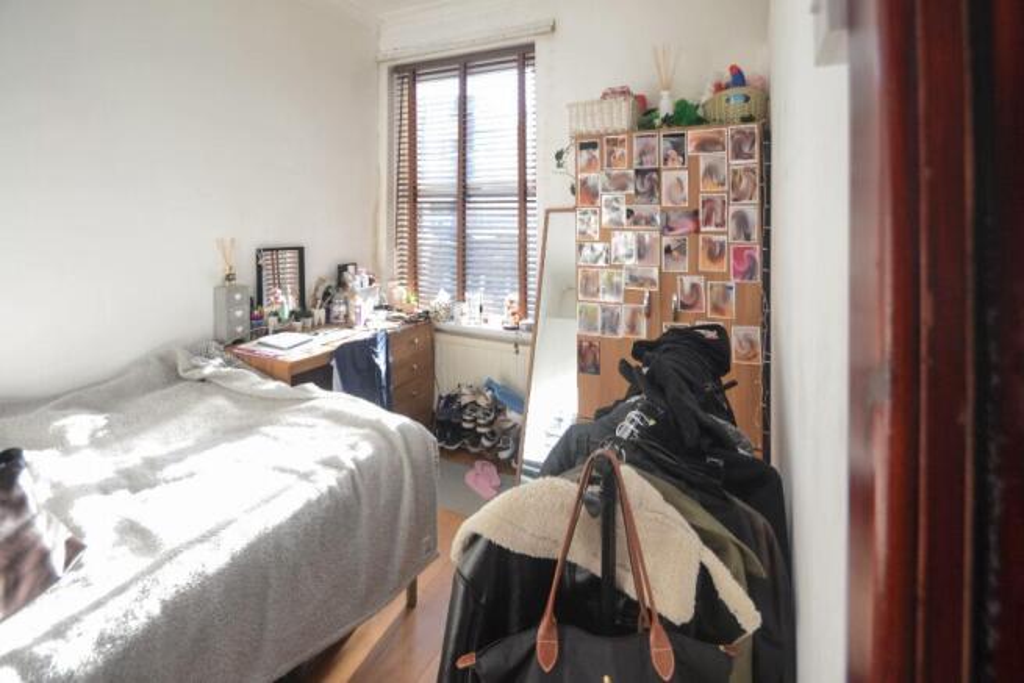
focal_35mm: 15
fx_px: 427
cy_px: 342
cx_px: 512
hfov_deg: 100.4
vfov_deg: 77.4
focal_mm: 10
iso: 400
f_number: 4
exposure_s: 1/125
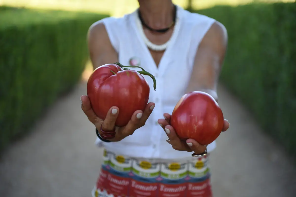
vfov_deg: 19.5
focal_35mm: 70
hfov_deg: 28.8
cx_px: 148
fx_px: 576
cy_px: 98
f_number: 2.8
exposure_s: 1/250
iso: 200
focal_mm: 70
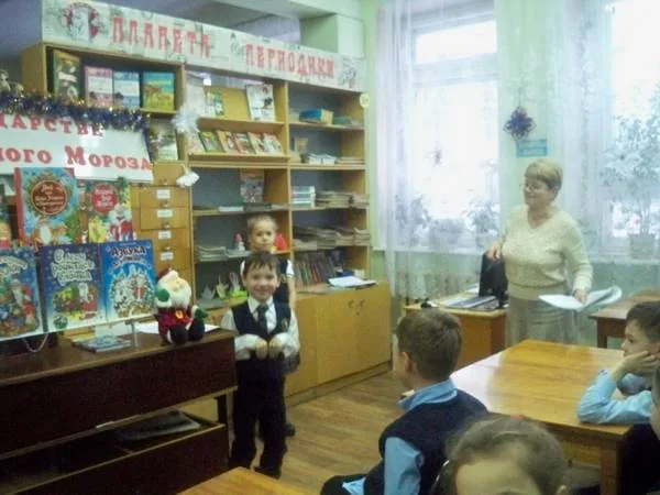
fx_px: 667
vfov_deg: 40.7
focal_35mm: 35
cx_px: 330
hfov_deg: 52.6
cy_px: 248
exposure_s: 1/60
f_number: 3.1
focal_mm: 6.3
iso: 1250
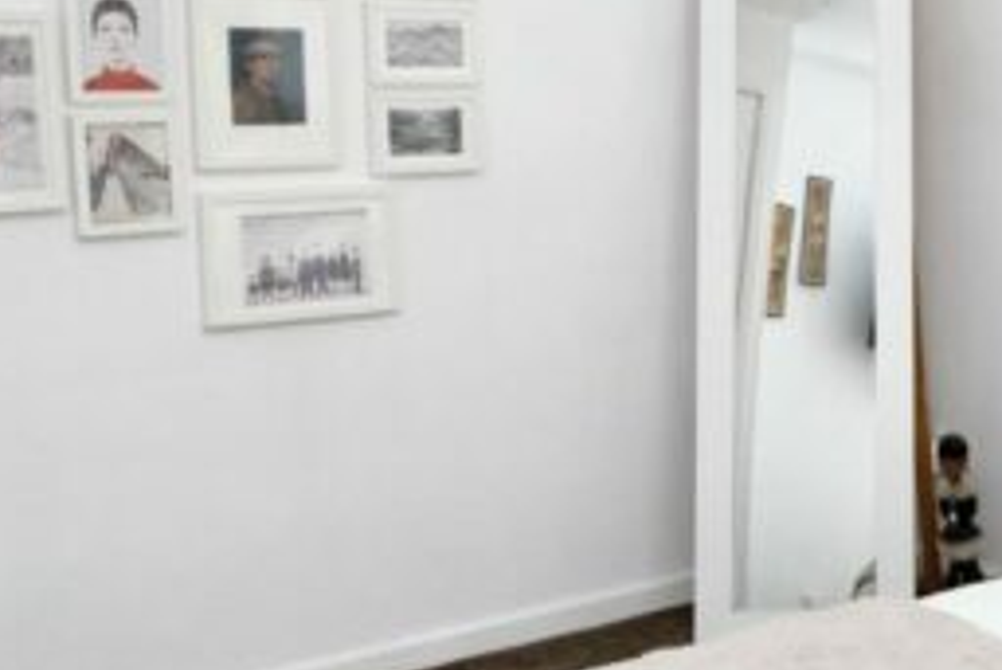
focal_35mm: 60
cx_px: 1206
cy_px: 202
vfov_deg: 22.5
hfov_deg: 28.9
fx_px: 1671
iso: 4000
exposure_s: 1/220
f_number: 5.6
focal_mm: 10
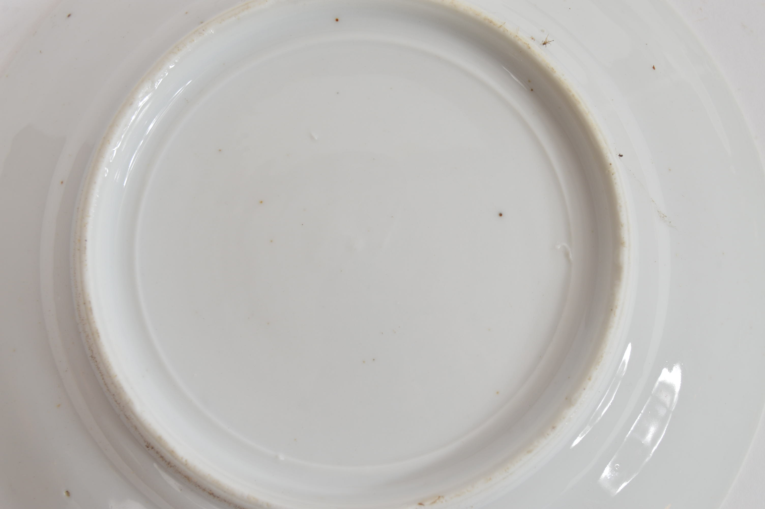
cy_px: 254
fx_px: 1210
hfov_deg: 35.1
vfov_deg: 23.7
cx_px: 382
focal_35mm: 57
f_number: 8
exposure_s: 1/80
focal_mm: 38
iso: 100
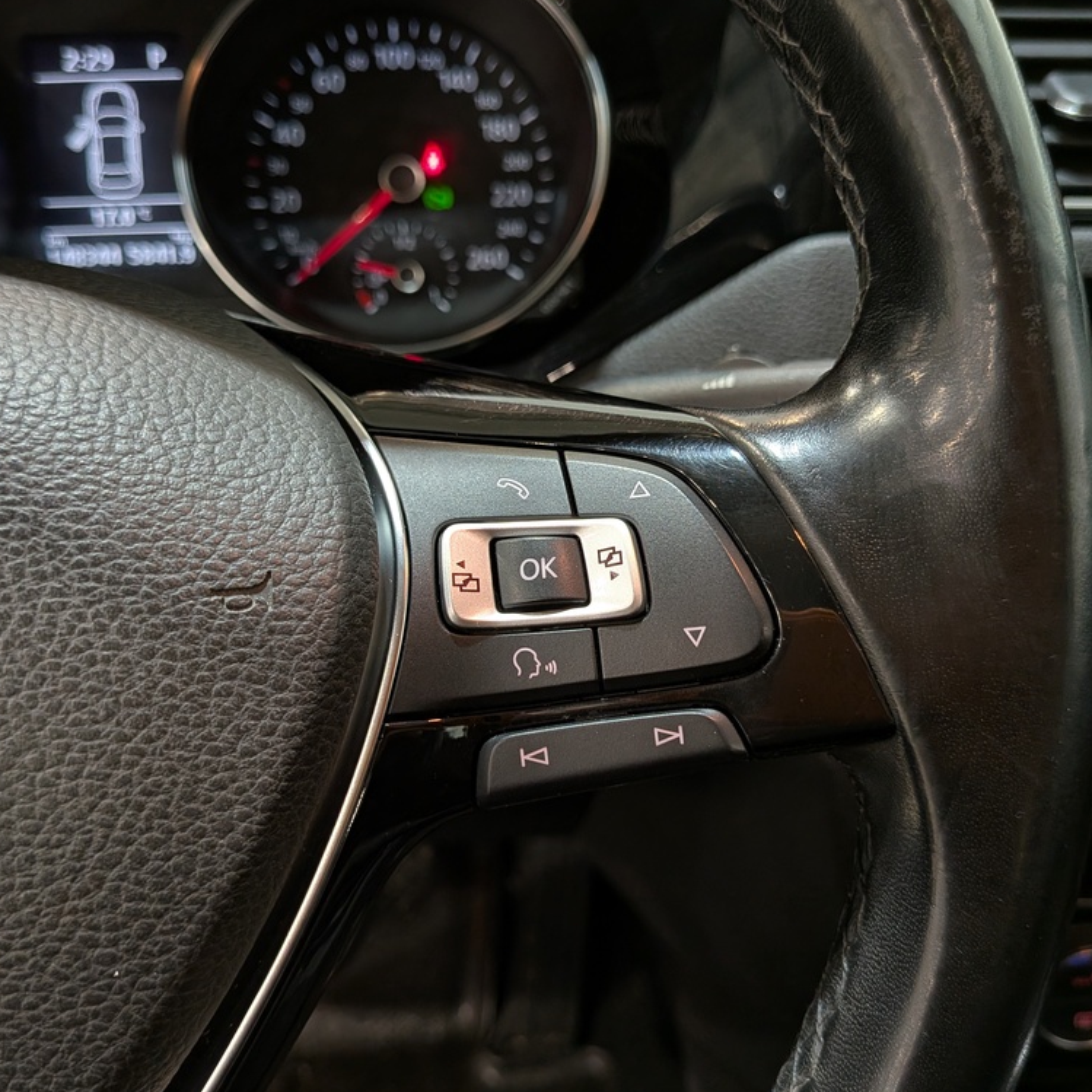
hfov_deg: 55.5
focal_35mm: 29
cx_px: 494
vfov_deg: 55.6
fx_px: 1035
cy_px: 553
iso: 141
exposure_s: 1/50
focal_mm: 4.53
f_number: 1.7
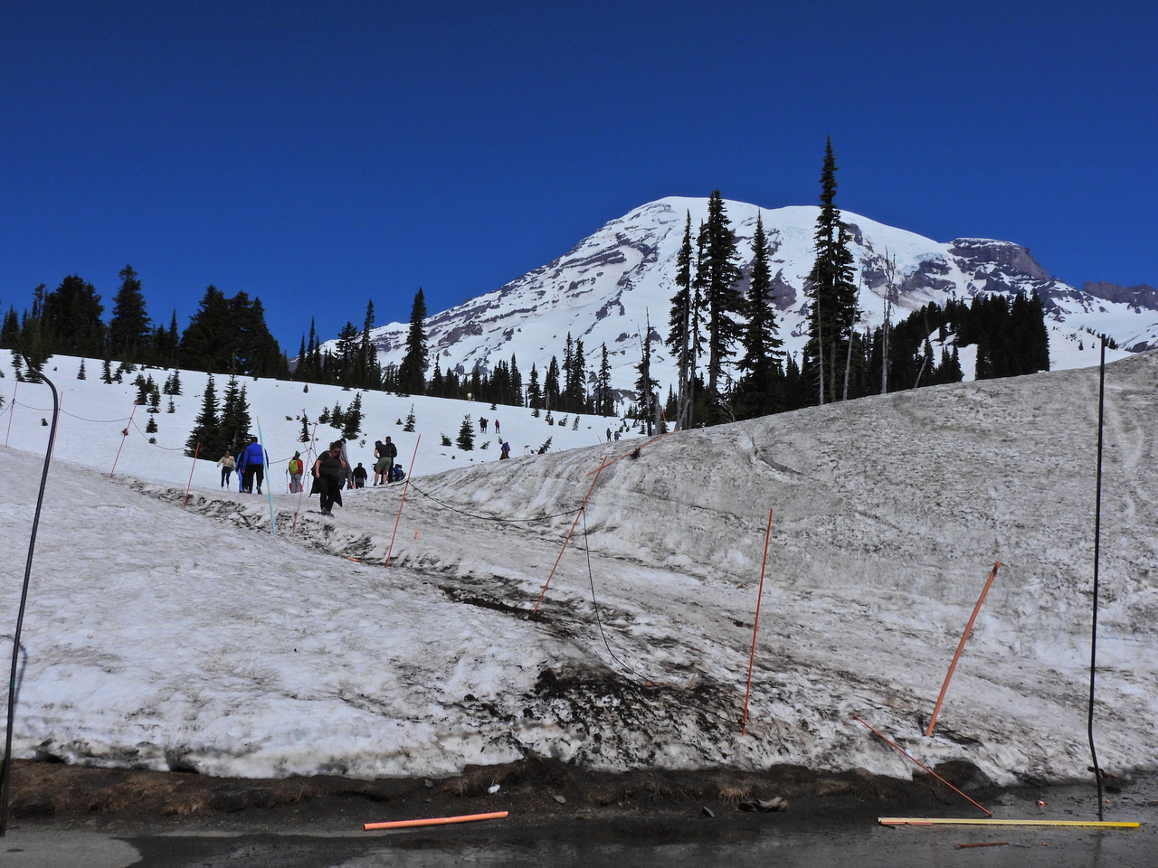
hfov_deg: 52.6
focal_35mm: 35
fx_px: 1171
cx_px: 579
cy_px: 434
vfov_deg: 40.7
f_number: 7.1
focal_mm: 6.2
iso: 100
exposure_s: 1/1600
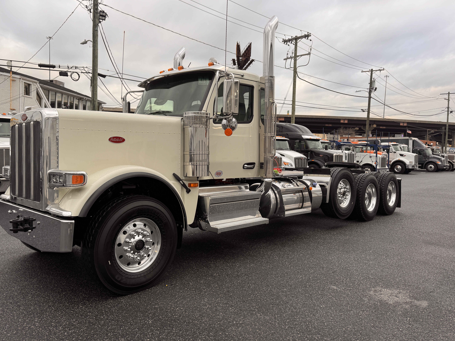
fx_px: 355
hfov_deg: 65.3
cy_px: 164
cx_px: 216
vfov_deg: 51.3
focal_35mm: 27
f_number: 1.78
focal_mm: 6.76
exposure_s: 1/249
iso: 64
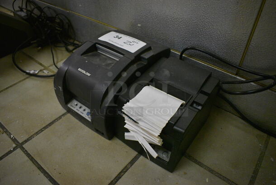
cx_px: 138
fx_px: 207
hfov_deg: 67.3
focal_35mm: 27
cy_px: 92
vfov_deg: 48.0
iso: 5000
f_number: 3.5
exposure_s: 1/125
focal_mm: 18
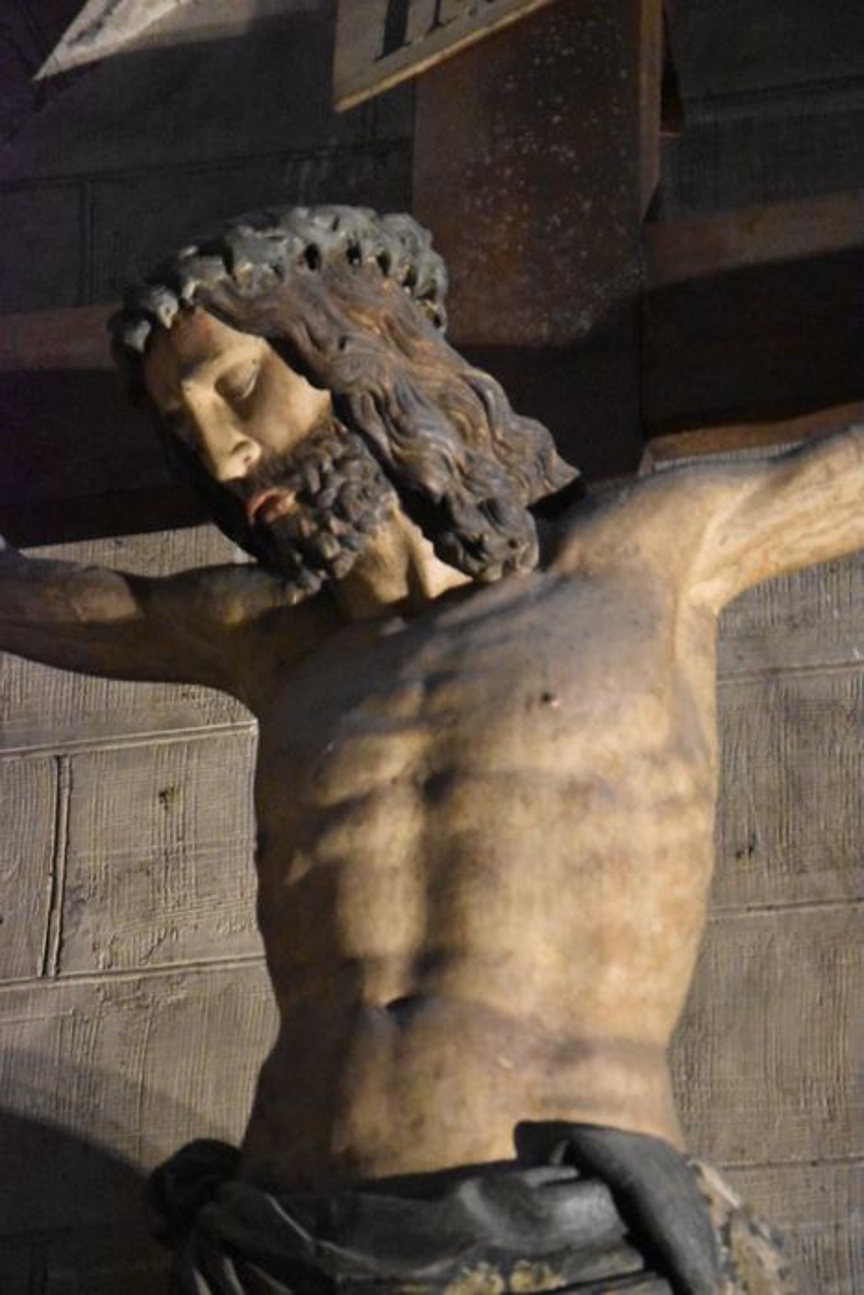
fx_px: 8365
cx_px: 432
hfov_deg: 5.9
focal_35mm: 232
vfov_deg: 8.9
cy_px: 648
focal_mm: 155
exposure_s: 1/25
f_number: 5.3
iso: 12800
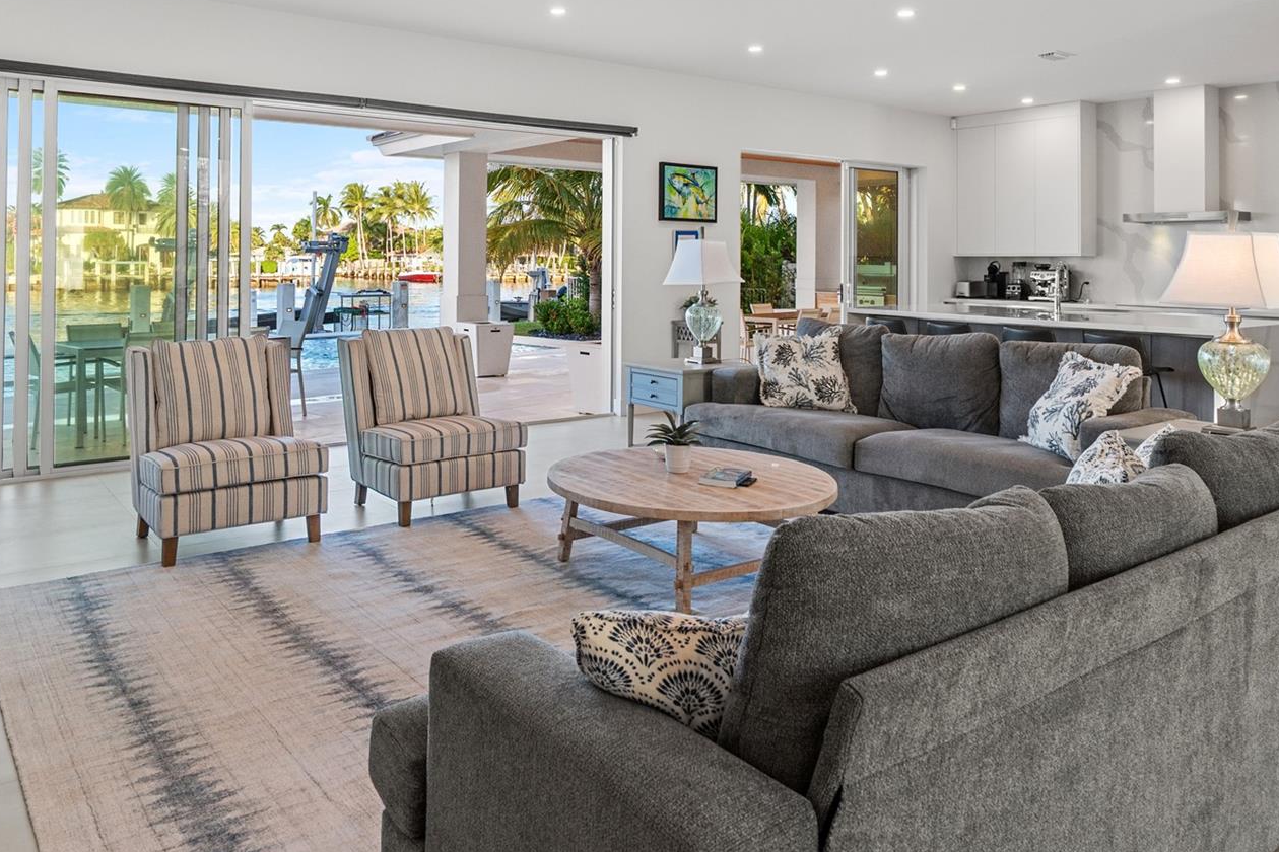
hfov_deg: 69.1
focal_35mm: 26
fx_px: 924
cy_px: 255
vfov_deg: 48.3
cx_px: 553
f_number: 7.1
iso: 200
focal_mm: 16
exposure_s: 1/6
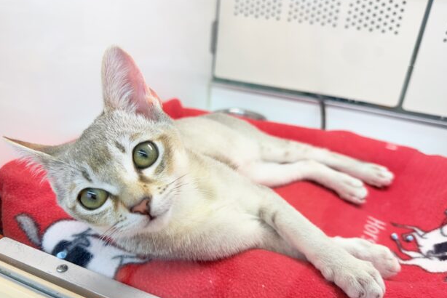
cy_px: 165
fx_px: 323
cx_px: 227
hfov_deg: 69.4
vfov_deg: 49.5
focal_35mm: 26
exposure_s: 1/100
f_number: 1.78
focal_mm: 6.76
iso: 50
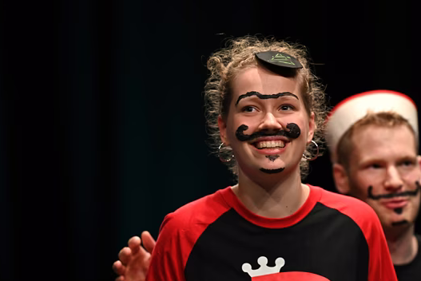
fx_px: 2246
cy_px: 197
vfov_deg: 7.2
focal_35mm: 192
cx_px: 276
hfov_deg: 10.7
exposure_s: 1/320
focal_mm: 135
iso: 500
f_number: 1.8
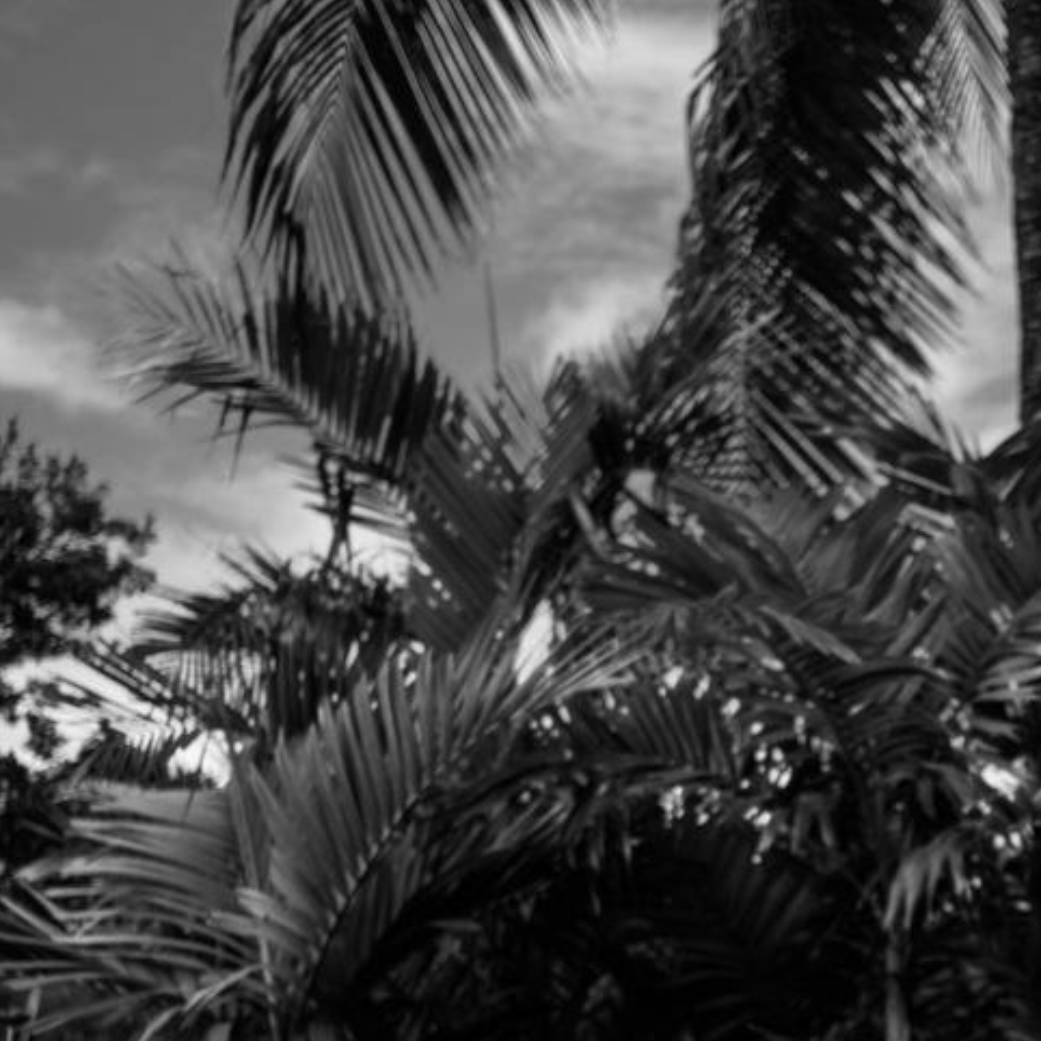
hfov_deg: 22.6
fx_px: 2518
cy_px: 806
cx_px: 983
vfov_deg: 23.1
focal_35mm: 74
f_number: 2.2
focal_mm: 23
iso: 250
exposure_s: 1/8000
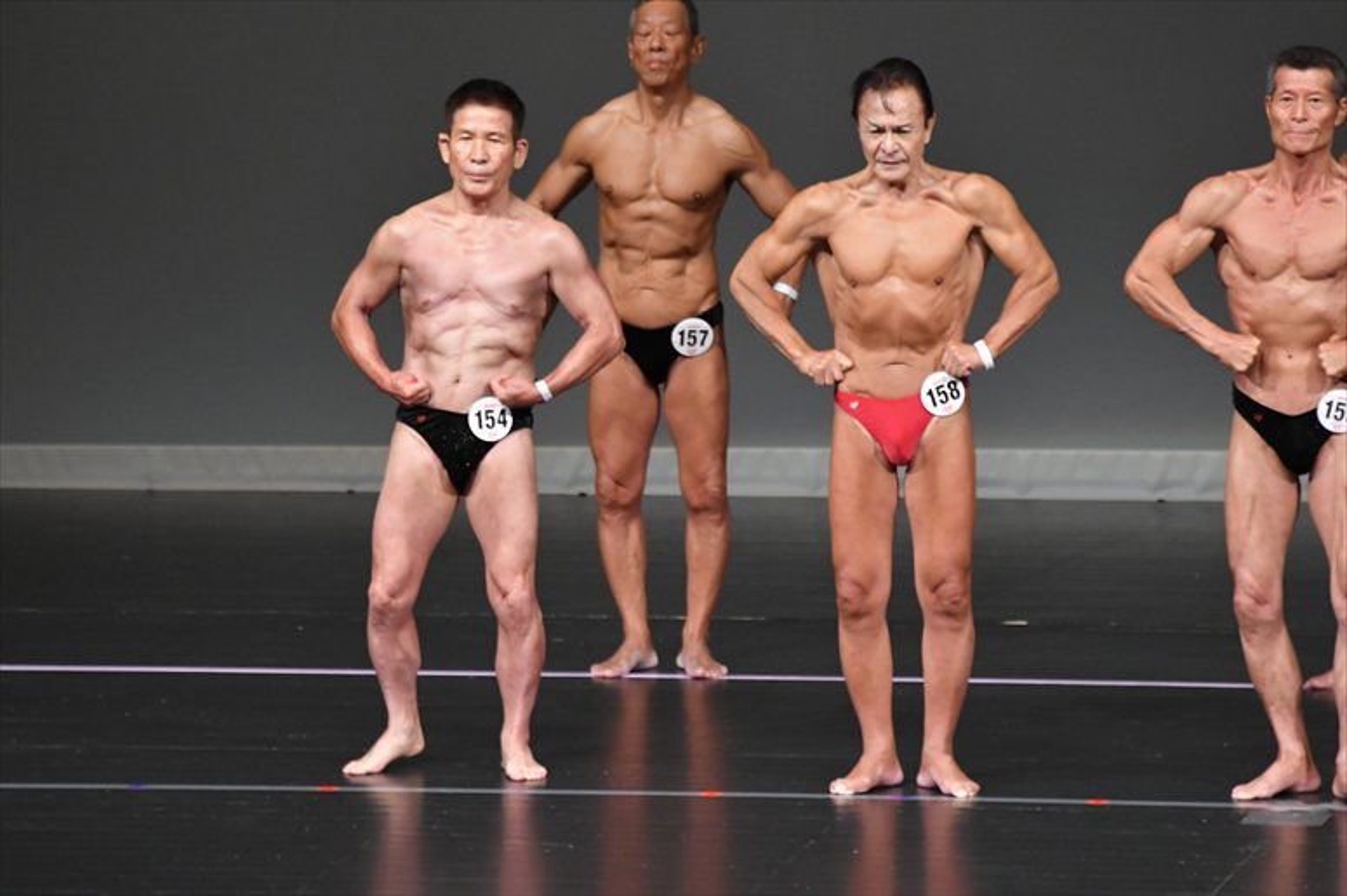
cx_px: 674
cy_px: 448
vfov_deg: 4.0
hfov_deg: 6.0
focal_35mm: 345
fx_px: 12903
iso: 4000
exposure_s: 1/400
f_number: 5.6
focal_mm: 230
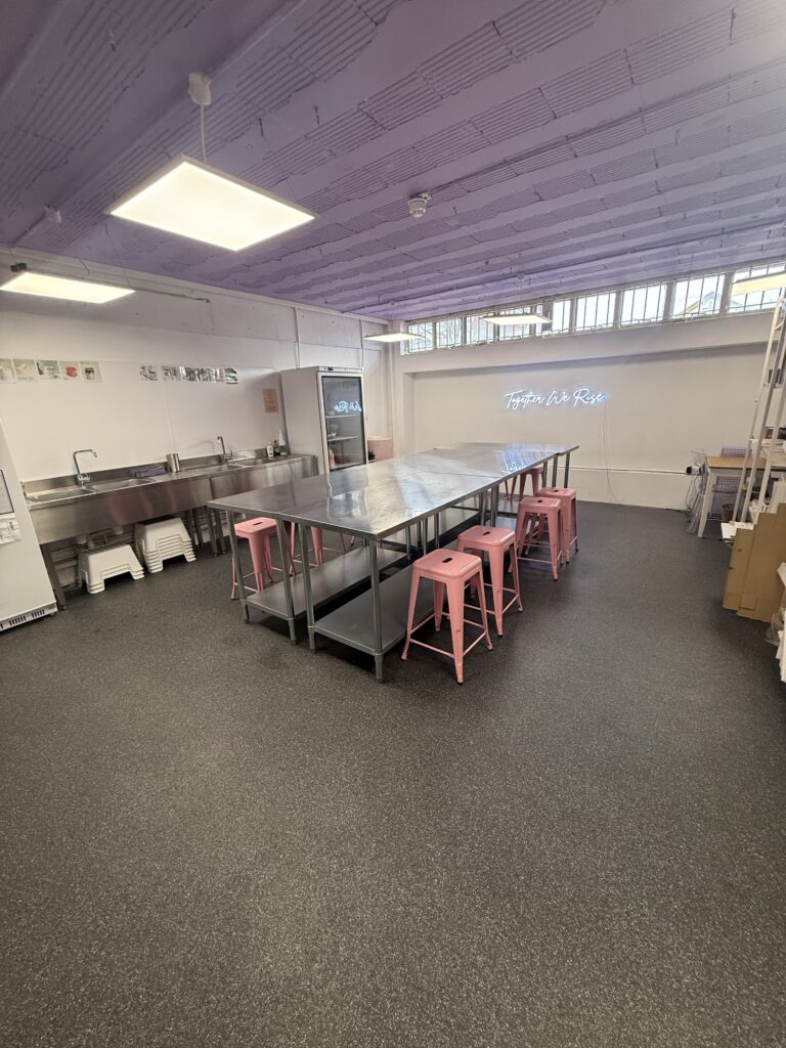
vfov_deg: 102.1
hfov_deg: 85.7
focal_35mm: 14
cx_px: 393
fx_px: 424
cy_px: 524
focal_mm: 2.22
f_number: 2.2
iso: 160
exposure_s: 1/100
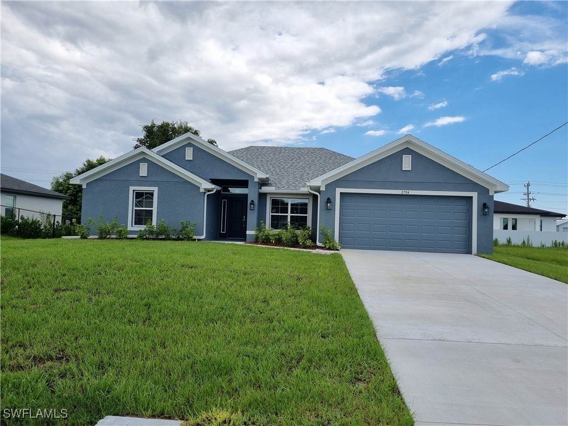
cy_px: 213
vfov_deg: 53.1
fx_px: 427
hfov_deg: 67.3
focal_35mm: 26
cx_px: 284
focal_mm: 5.4
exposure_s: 1/2632
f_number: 1.8
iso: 50
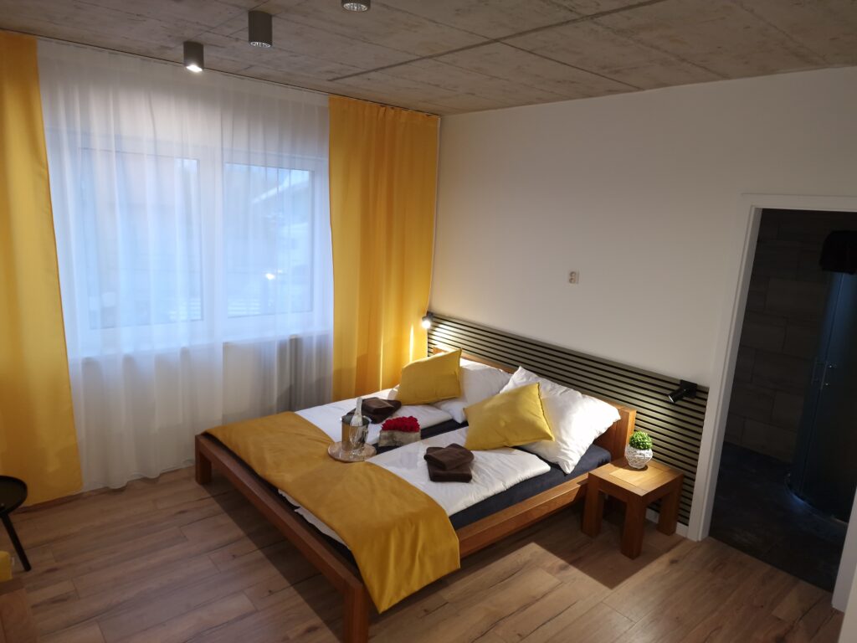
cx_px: 428
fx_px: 569
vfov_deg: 58.9
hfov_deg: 73.9
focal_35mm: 23
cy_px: 322
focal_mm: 6.4
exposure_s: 1/25
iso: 327
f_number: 1.8
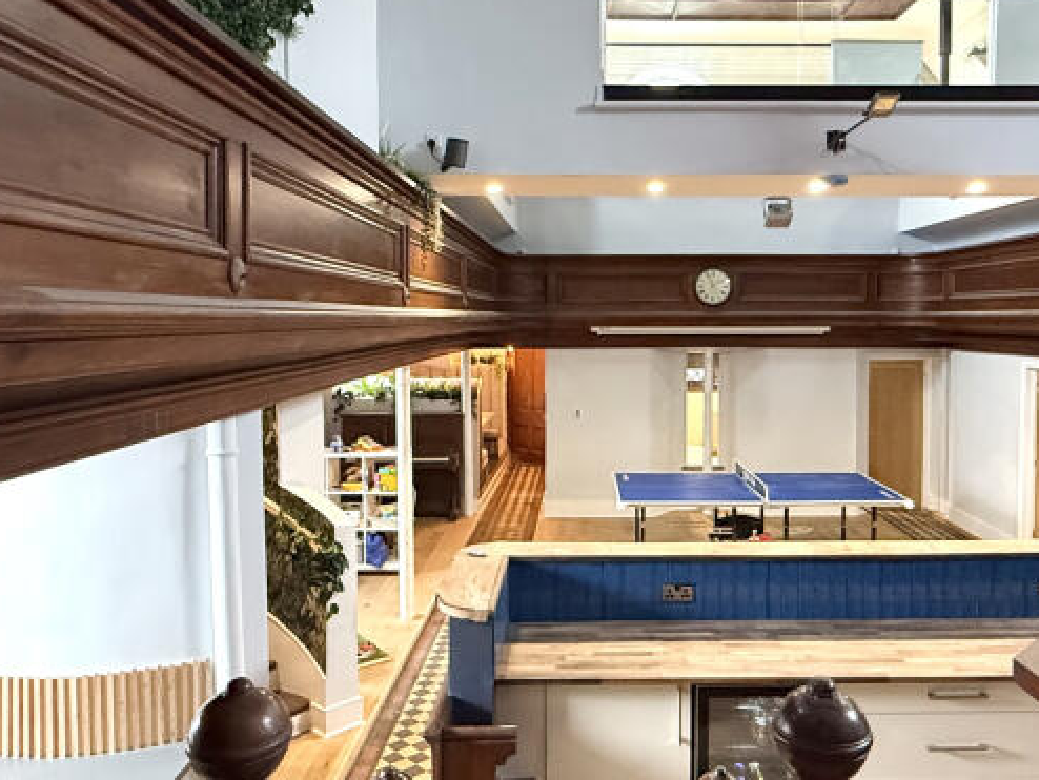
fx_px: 871
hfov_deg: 61.4
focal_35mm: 29
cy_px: 360
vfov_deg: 48.2
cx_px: 595
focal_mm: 2.22
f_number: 2.2
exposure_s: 1/60
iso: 640
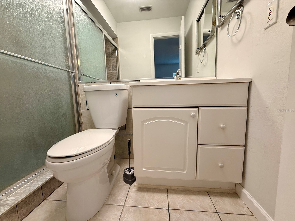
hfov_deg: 102.1
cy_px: 110
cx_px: 148
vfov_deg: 85.7
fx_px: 119
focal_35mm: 14
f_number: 2.2
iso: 160
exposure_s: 1/120
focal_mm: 2.22
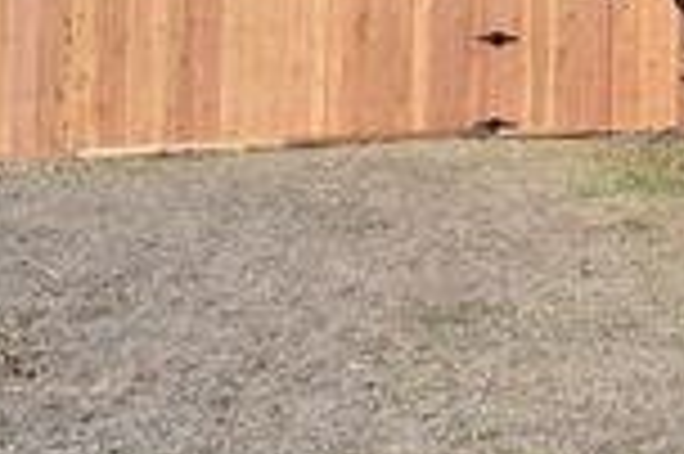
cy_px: -99
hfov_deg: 20.5
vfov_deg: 14.8
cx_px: 932
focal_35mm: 89
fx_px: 1689
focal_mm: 18
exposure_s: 1/320
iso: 100
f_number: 9
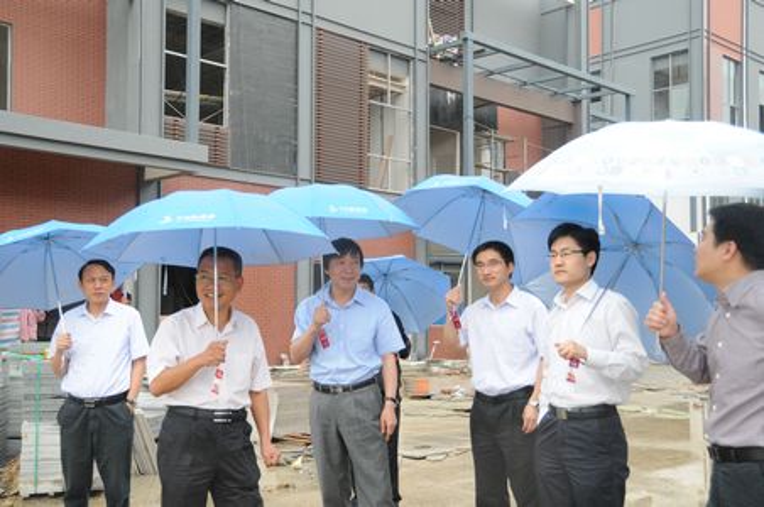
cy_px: 254
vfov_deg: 32.9
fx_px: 858
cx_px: 382
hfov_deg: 48.0
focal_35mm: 40
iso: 200
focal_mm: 27
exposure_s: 1/100
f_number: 5
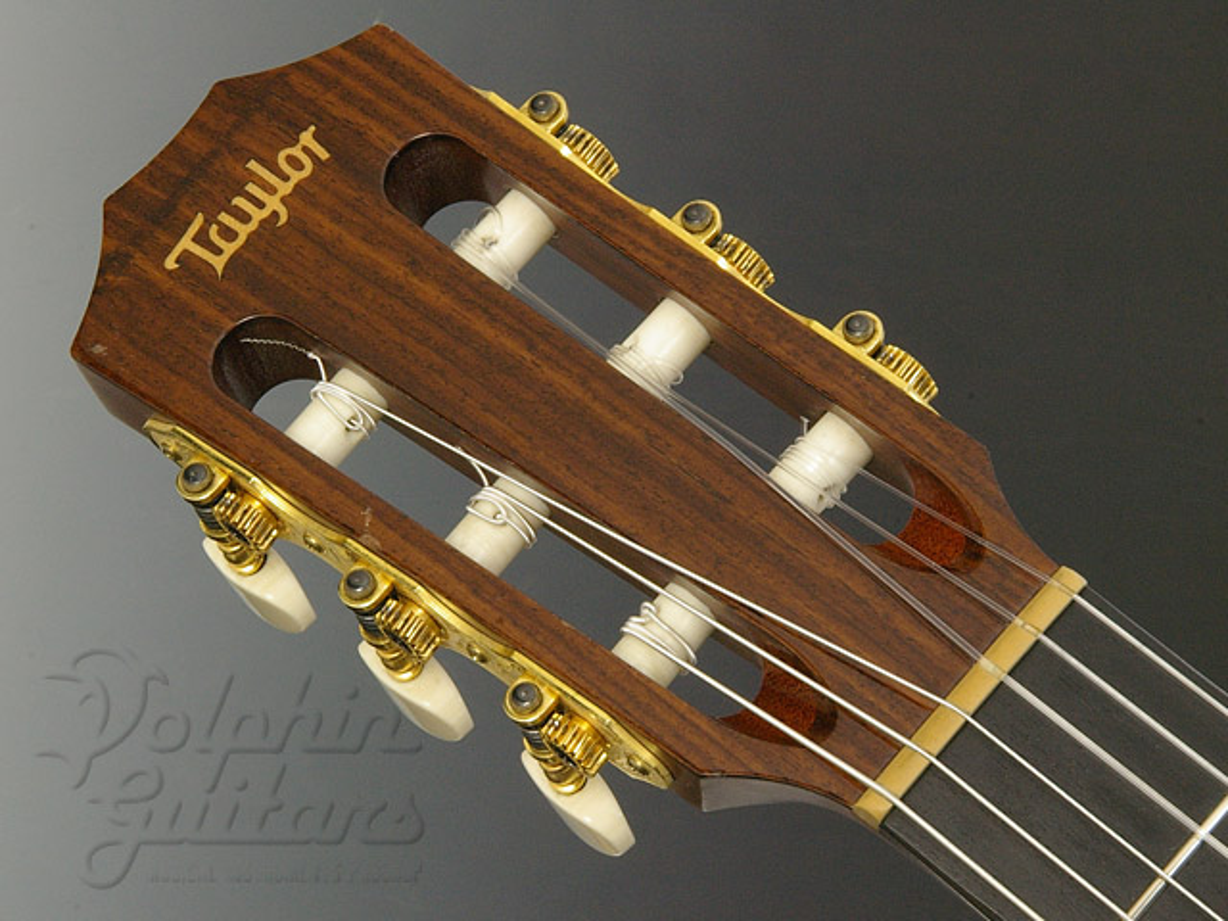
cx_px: 614
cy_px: 460
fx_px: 3973
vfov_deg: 13.2
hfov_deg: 17.6
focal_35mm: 112
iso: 800
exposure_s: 1.5
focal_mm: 75
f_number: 27
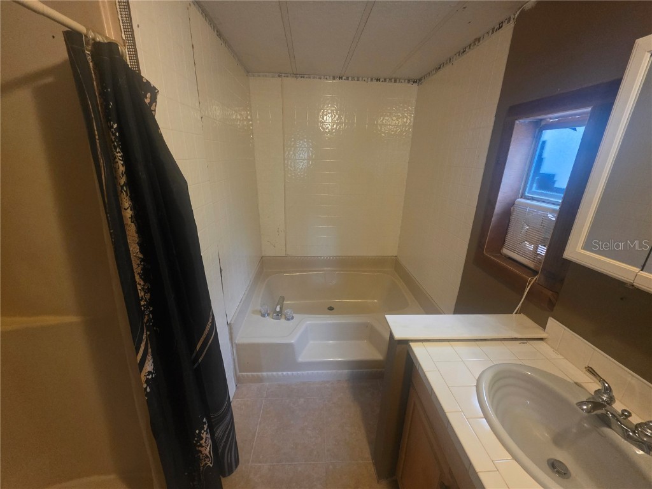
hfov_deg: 106.2
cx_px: 326
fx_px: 245
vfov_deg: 89.9
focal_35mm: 13
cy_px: 244
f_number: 1.9
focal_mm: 2.2
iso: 800
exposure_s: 1/60
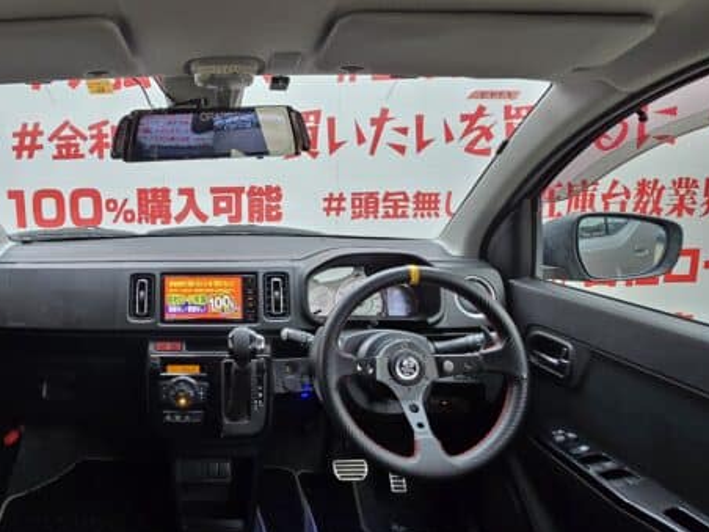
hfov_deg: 70.3
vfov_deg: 58.8
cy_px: 243
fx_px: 471
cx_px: 201
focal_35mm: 23
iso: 125
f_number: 2.2
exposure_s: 1/50
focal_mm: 2.2
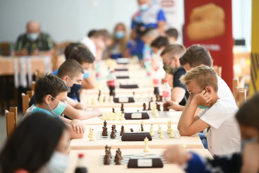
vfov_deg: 6.9
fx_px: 1439
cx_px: 130
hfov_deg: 10.3
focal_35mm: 200
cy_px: 86
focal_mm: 200
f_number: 2.8
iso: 400
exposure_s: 1/125
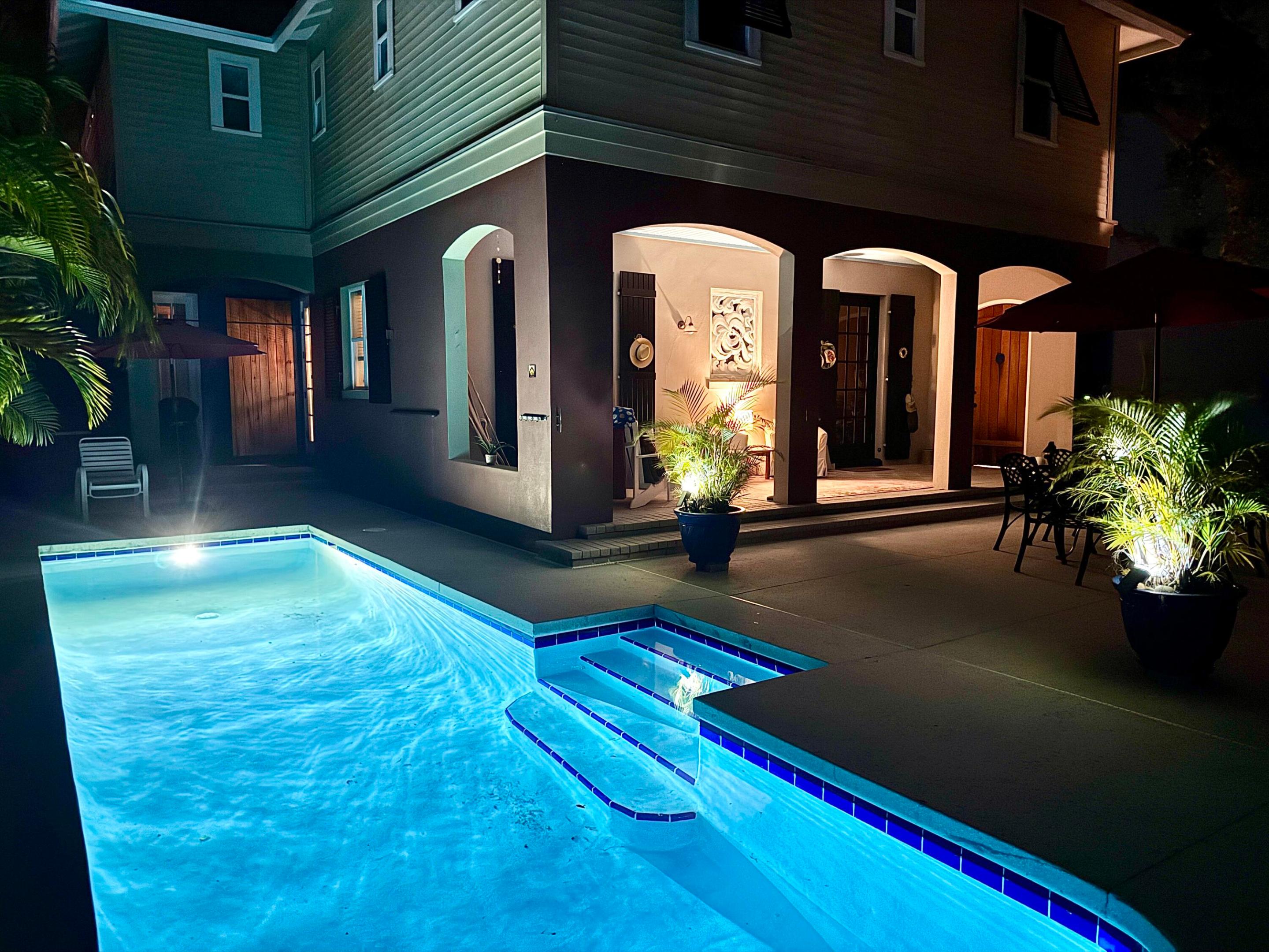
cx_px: 634
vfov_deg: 56.8
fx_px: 880
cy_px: 476
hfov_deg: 71.6
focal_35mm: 24
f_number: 1.78
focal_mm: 6.76
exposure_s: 1/9
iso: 800
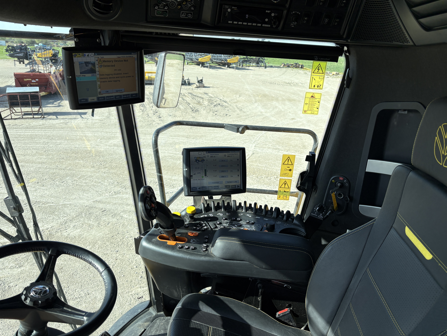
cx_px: 224
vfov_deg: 53.1
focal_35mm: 26
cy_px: 168
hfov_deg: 67.3
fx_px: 336
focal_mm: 5.96
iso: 50
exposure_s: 1/1517
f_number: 1.6
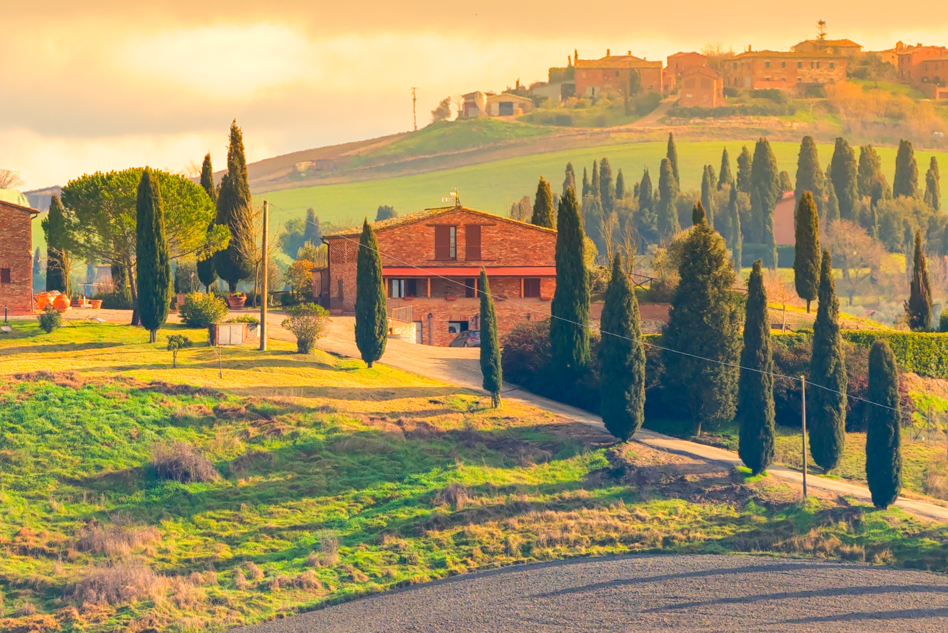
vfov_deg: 1.6
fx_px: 23022
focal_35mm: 874
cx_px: 387
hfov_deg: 2.4
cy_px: 638
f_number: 5.6
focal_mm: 198
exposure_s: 1/500
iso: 200
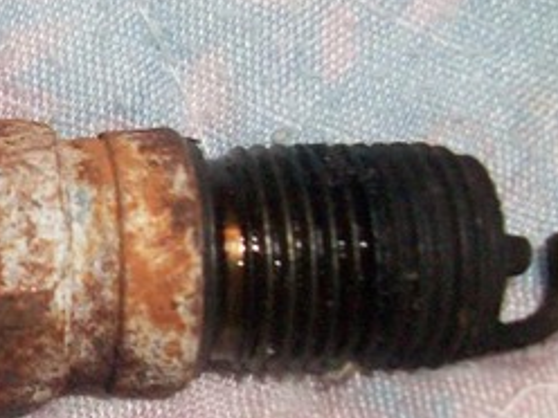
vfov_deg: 15.3
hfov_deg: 18.8
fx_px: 1547
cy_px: 109
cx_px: -196
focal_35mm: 96
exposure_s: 1/60
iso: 160
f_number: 2.8
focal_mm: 5.7
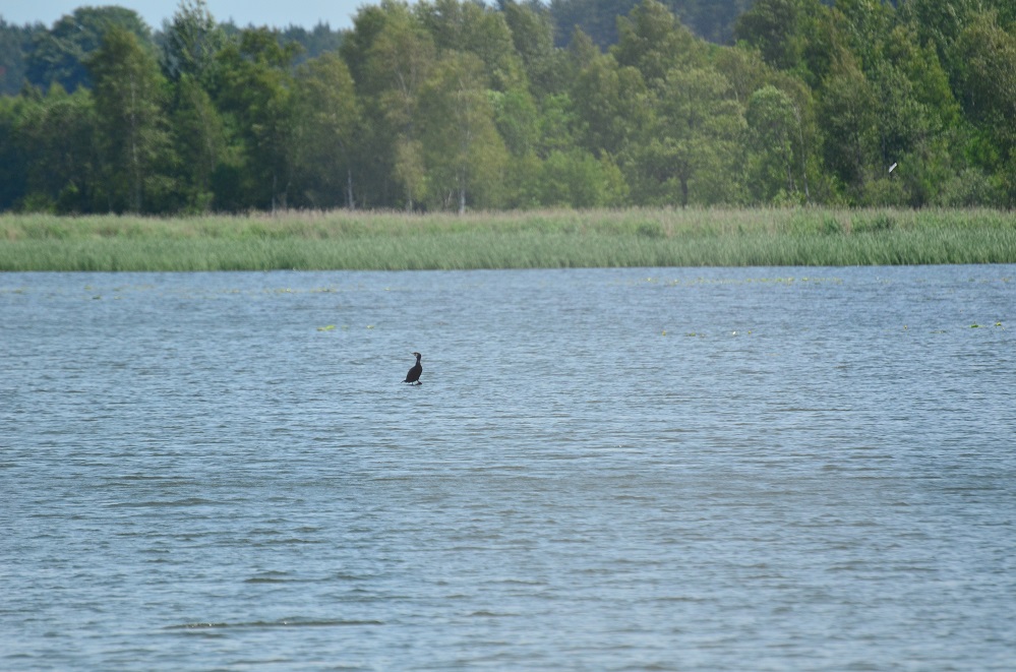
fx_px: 12670
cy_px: 336
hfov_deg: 4.6
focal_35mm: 450
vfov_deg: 3.0
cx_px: 508
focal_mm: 300
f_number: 5.6
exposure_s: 1/3200
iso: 640
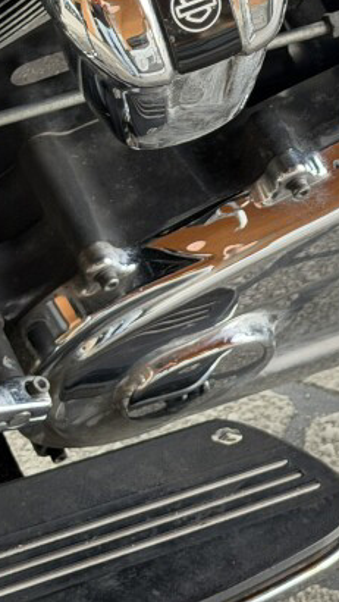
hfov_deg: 8.8
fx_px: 2171
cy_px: 122
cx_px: 388
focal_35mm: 136
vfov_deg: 15.7
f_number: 1.78
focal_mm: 6.76
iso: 100
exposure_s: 1/194
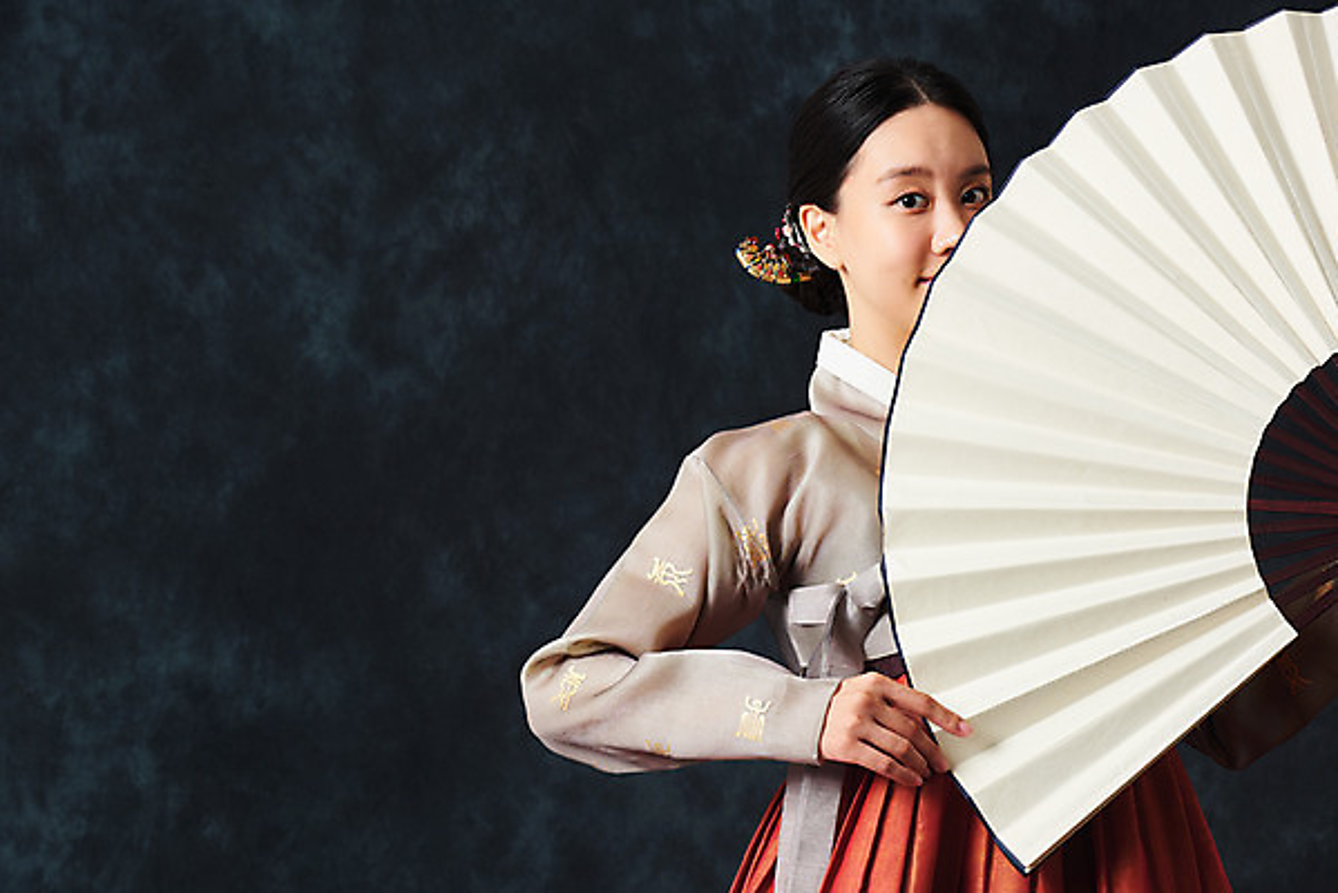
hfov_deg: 14.6
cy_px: 446
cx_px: 669
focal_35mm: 140
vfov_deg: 9.8
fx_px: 5206
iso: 100
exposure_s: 1/125
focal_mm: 140
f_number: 11
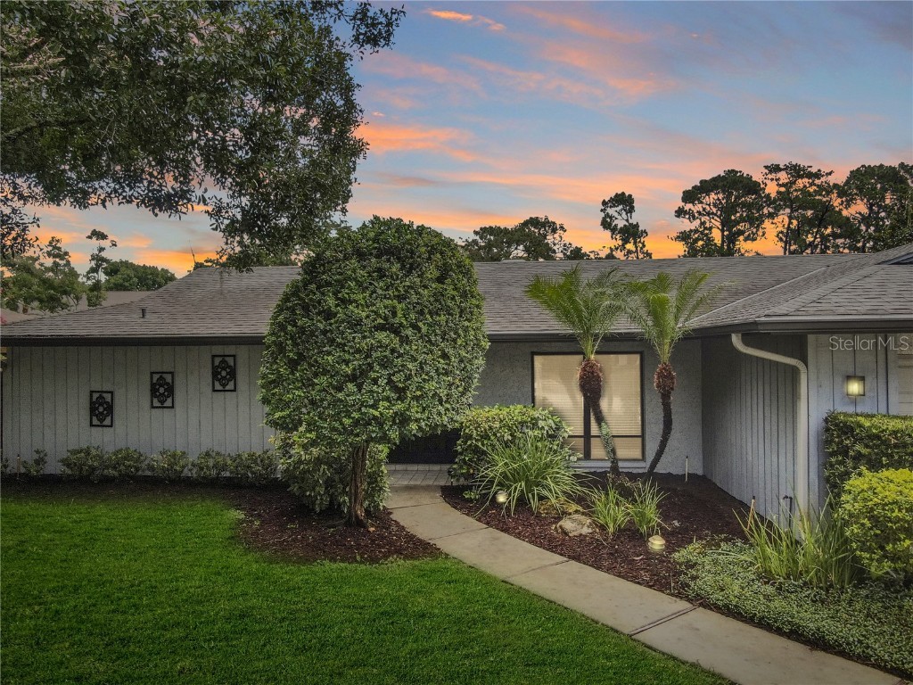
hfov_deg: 71.6
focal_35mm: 24
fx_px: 633
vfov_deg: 56.8
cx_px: 456
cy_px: 342
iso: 100
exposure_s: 1/800
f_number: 2.8
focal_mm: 4.39
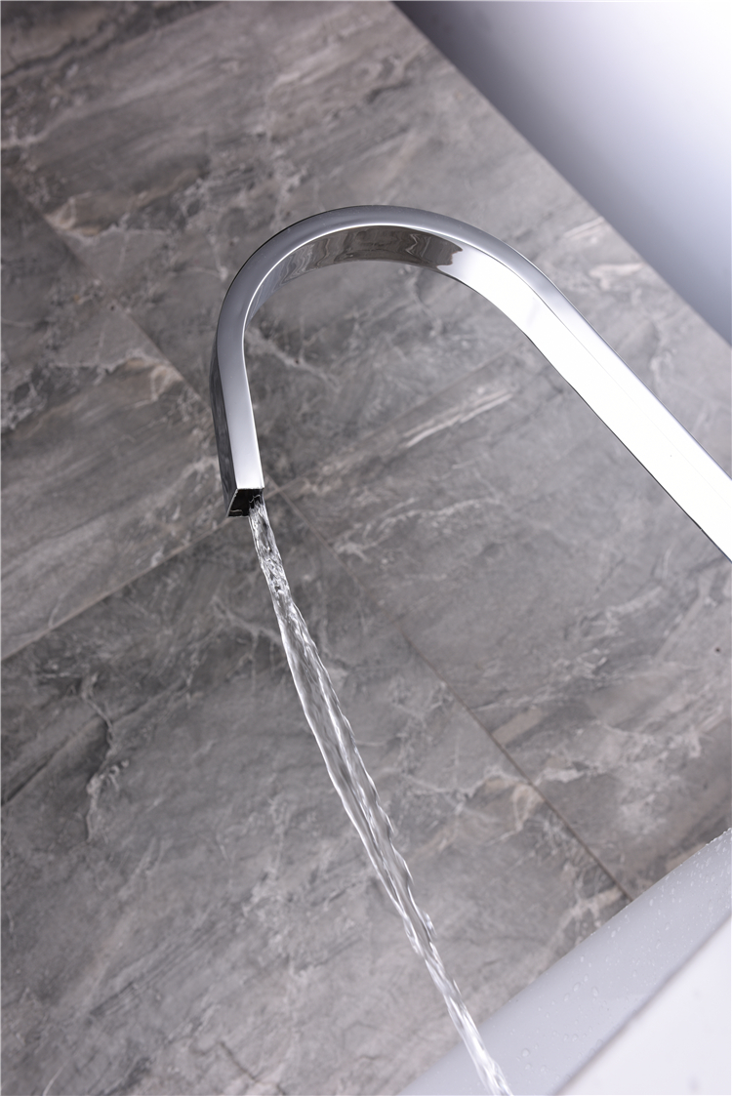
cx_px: 366
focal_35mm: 50
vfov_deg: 39.6
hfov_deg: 27.0
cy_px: 548
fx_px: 1523
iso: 64
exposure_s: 1/160
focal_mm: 50
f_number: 9
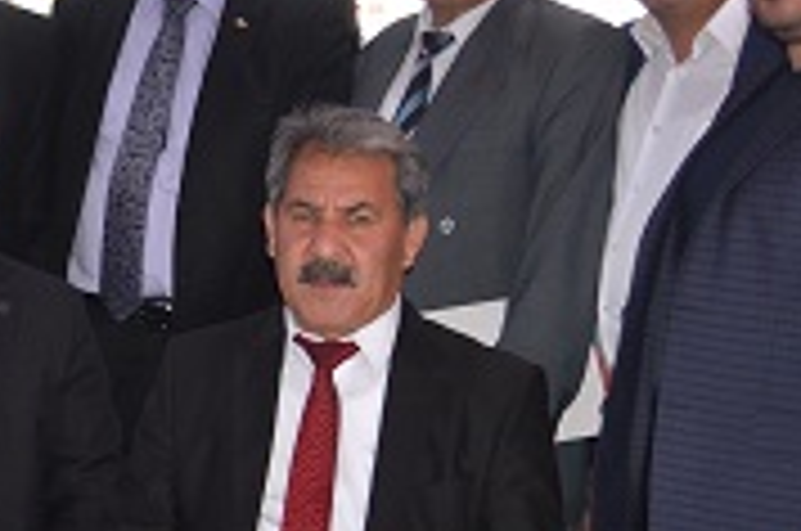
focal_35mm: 118
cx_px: -261
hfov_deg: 16.4
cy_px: 346
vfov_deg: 11.6
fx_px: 2621
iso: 180
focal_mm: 20
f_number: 4
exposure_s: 1/125
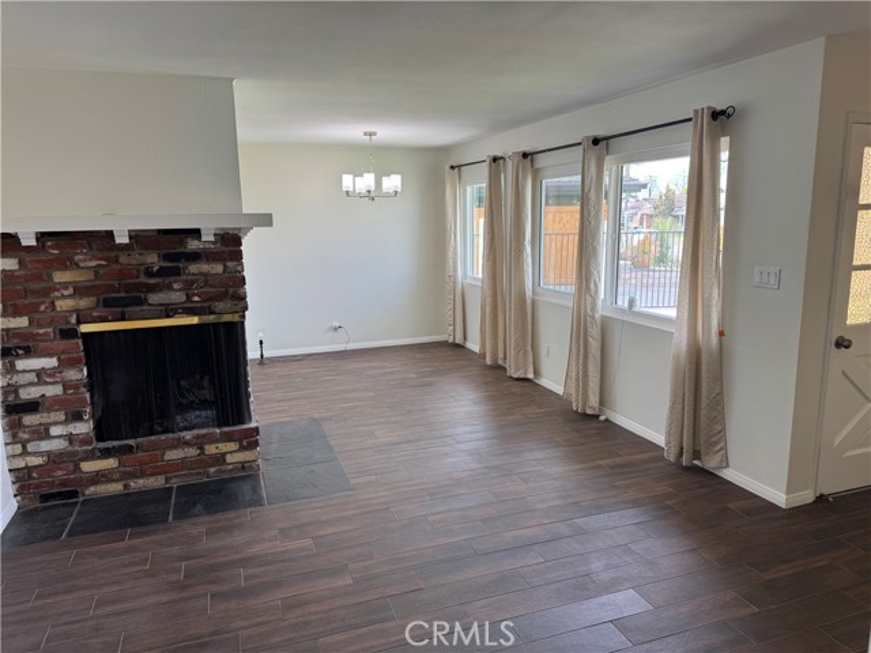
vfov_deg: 56.8
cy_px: 326
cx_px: 436
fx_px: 604
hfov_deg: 71.6
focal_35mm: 24
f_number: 1.78
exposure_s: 1/120
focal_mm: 6.76
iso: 64
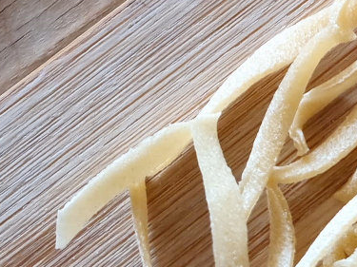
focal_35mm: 111
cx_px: 458
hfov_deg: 16.8
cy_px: -242
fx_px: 1144
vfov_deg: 12.1
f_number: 1.8
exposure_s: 1/50
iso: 125
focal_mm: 5.4
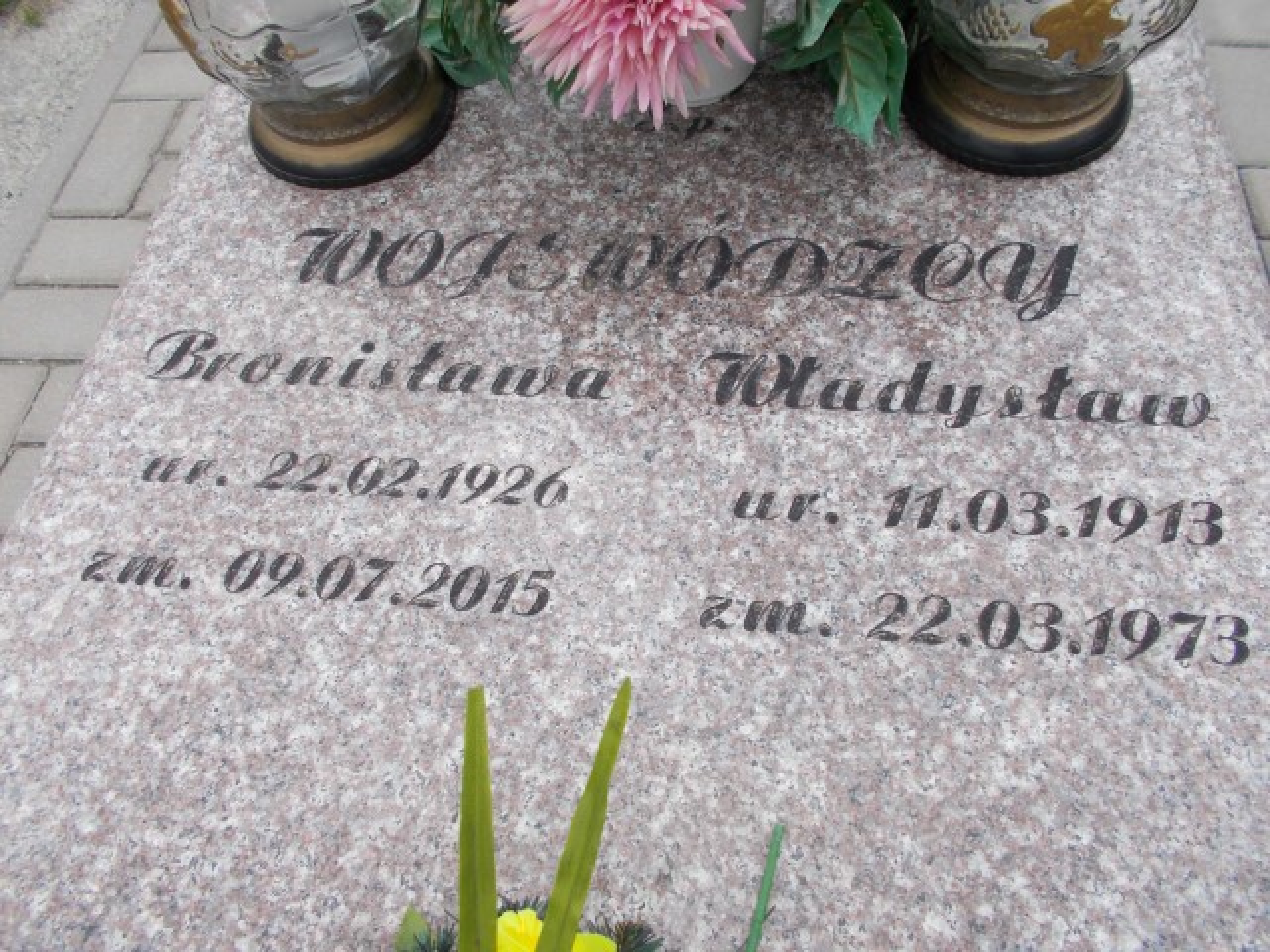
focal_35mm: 26
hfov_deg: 67.3
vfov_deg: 53.1
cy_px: 476
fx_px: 954
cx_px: 635
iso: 80
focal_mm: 4.6
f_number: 3.2
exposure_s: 1/500
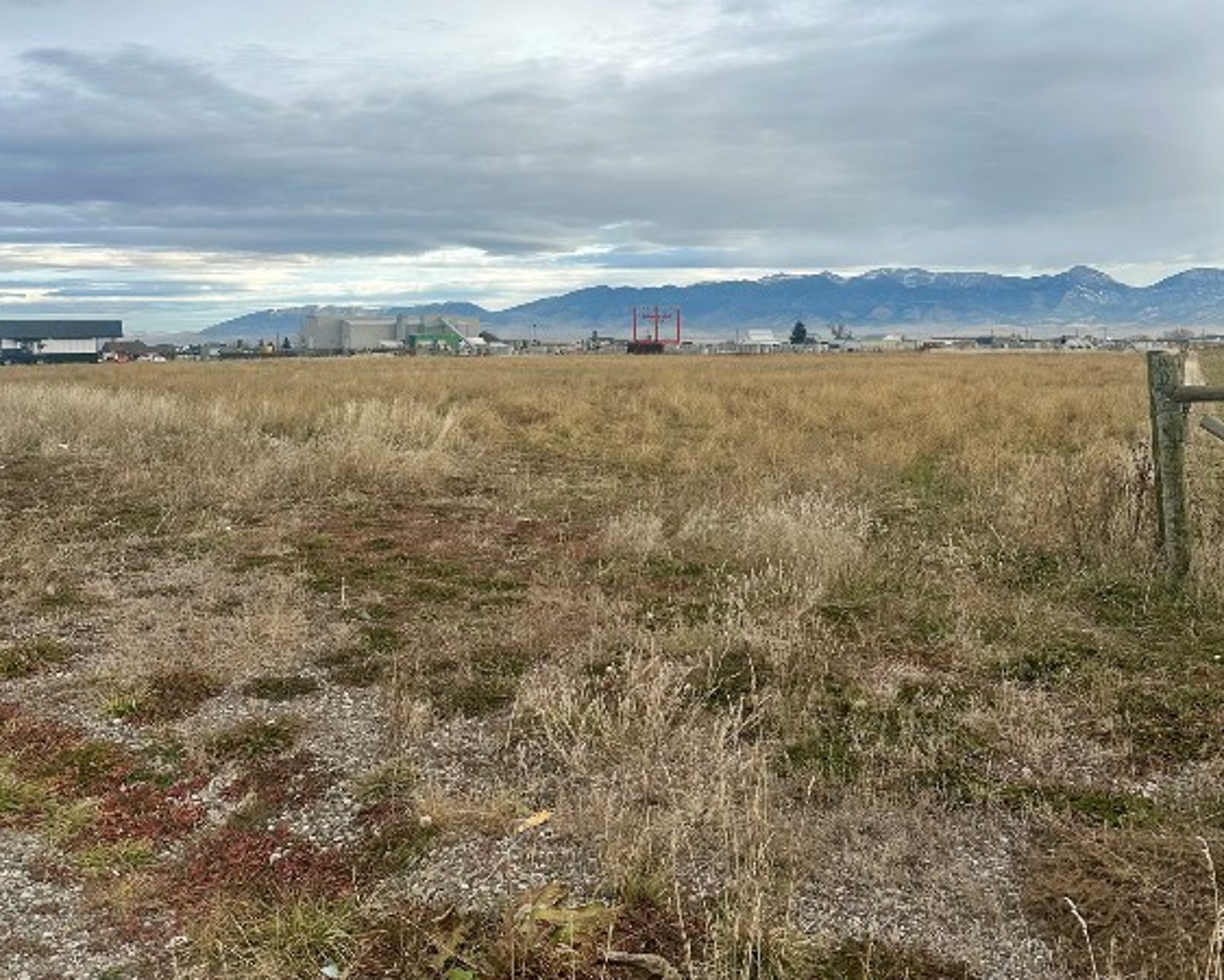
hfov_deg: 55.6
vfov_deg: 44.7
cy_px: 279
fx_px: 1160
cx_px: 619
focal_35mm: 32
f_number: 1.78
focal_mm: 6.86
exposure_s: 1/1916
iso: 80
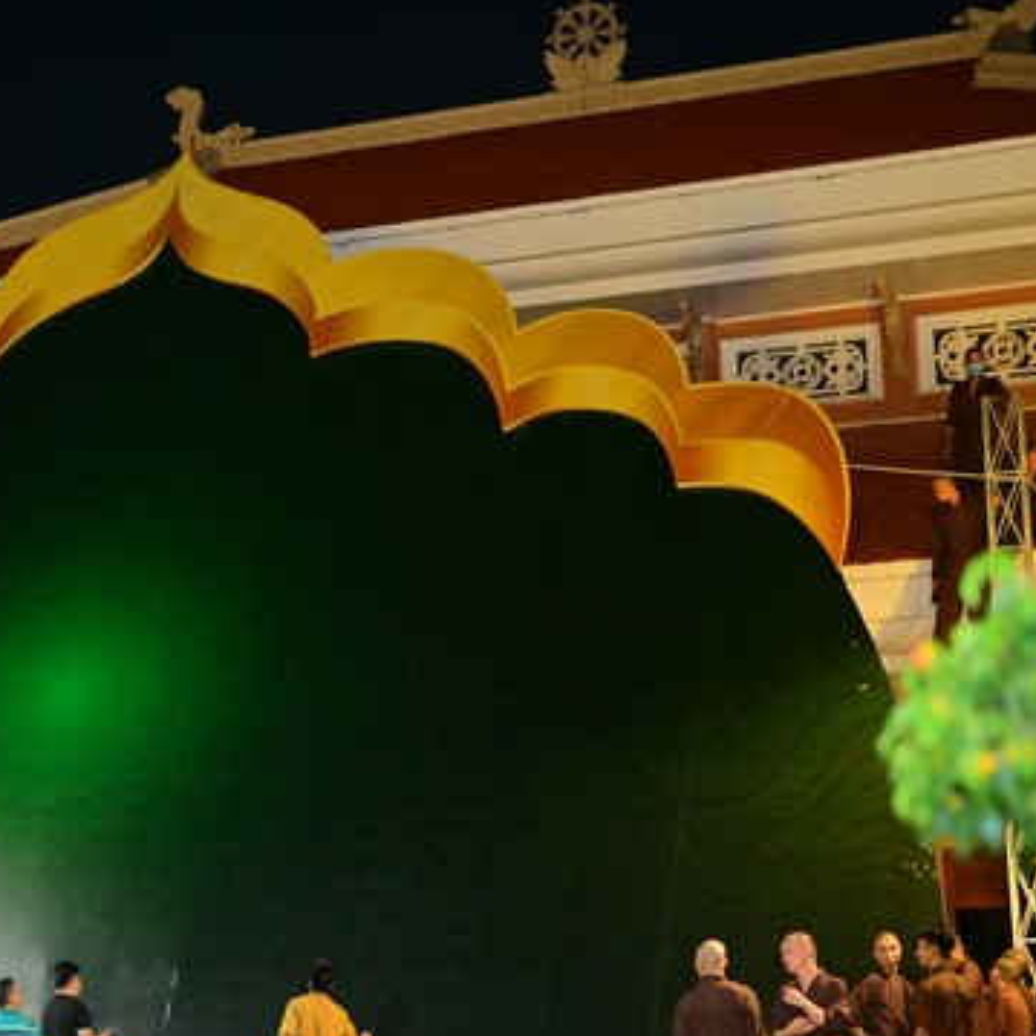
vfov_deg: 22.4
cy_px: 613
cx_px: 254
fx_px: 2607
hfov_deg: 22.3
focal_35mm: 77
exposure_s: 1/100
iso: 1250
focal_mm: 50
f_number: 1.8
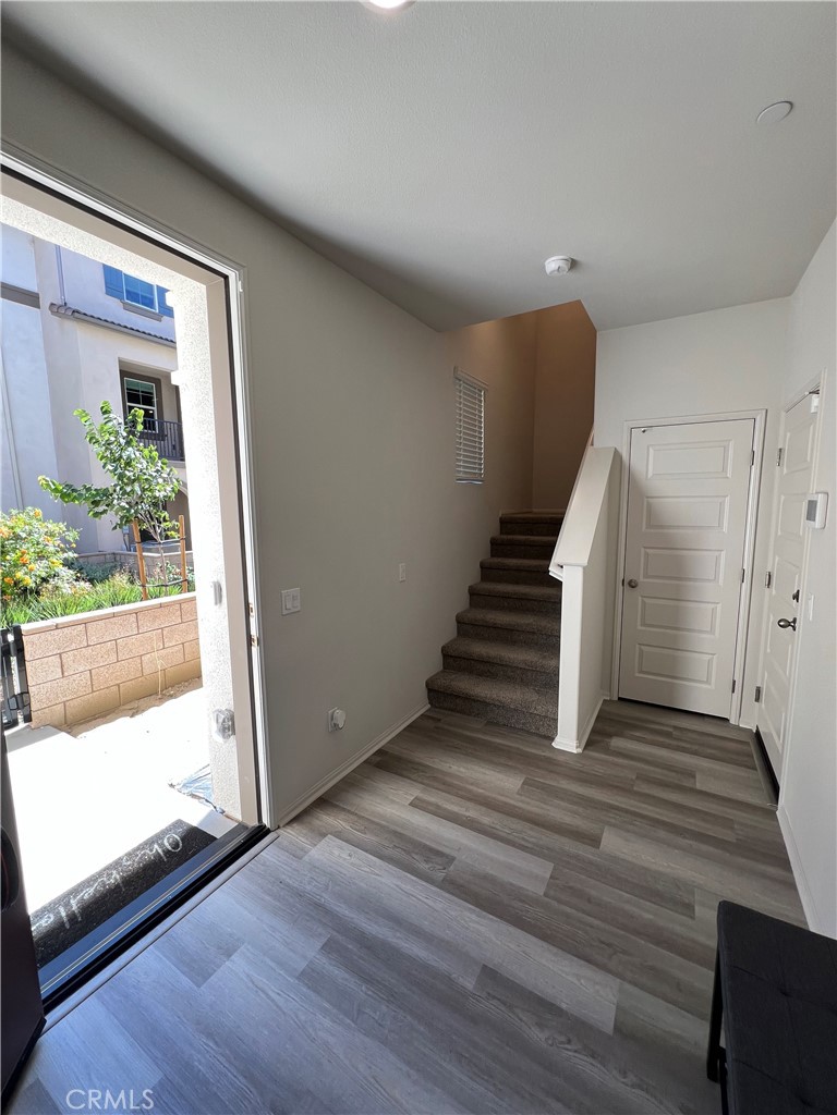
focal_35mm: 13
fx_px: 419
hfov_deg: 89.9
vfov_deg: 106.2
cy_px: 558
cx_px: 418
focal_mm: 1.57
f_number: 1.8
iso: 50
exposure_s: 1/99
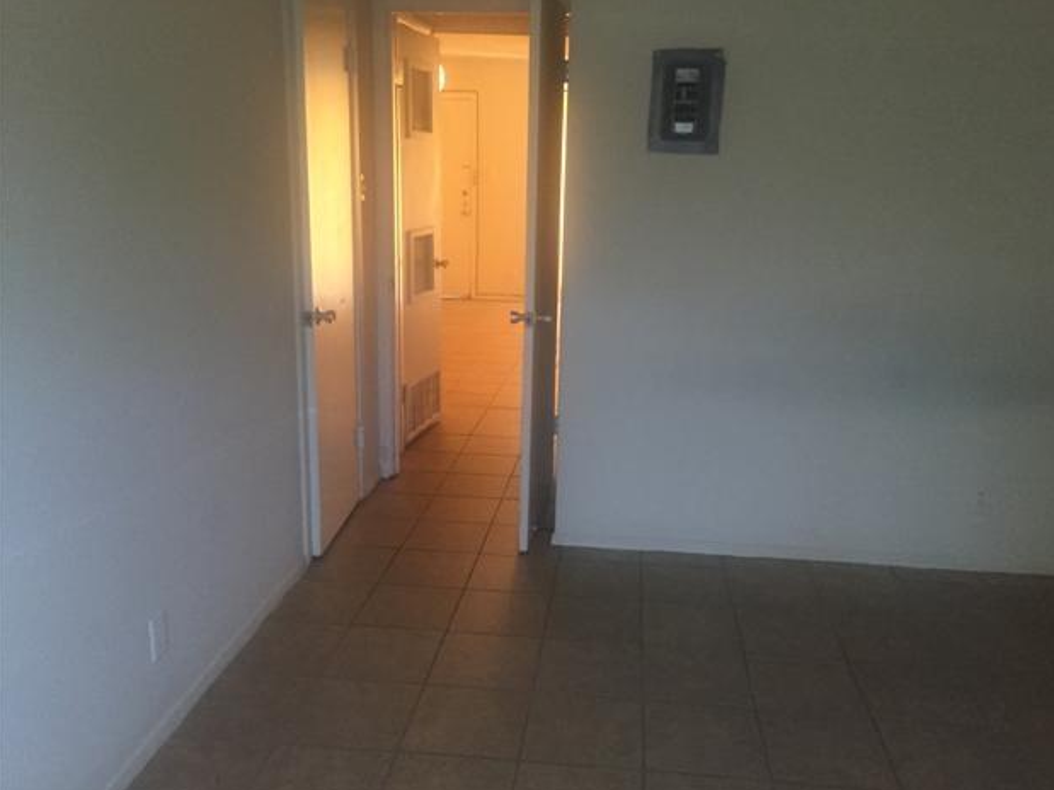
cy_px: 392
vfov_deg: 46.8
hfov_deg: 60.0
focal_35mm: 30
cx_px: 541
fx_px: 913
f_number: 2.2
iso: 250
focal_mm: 4.15
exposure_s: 1/30
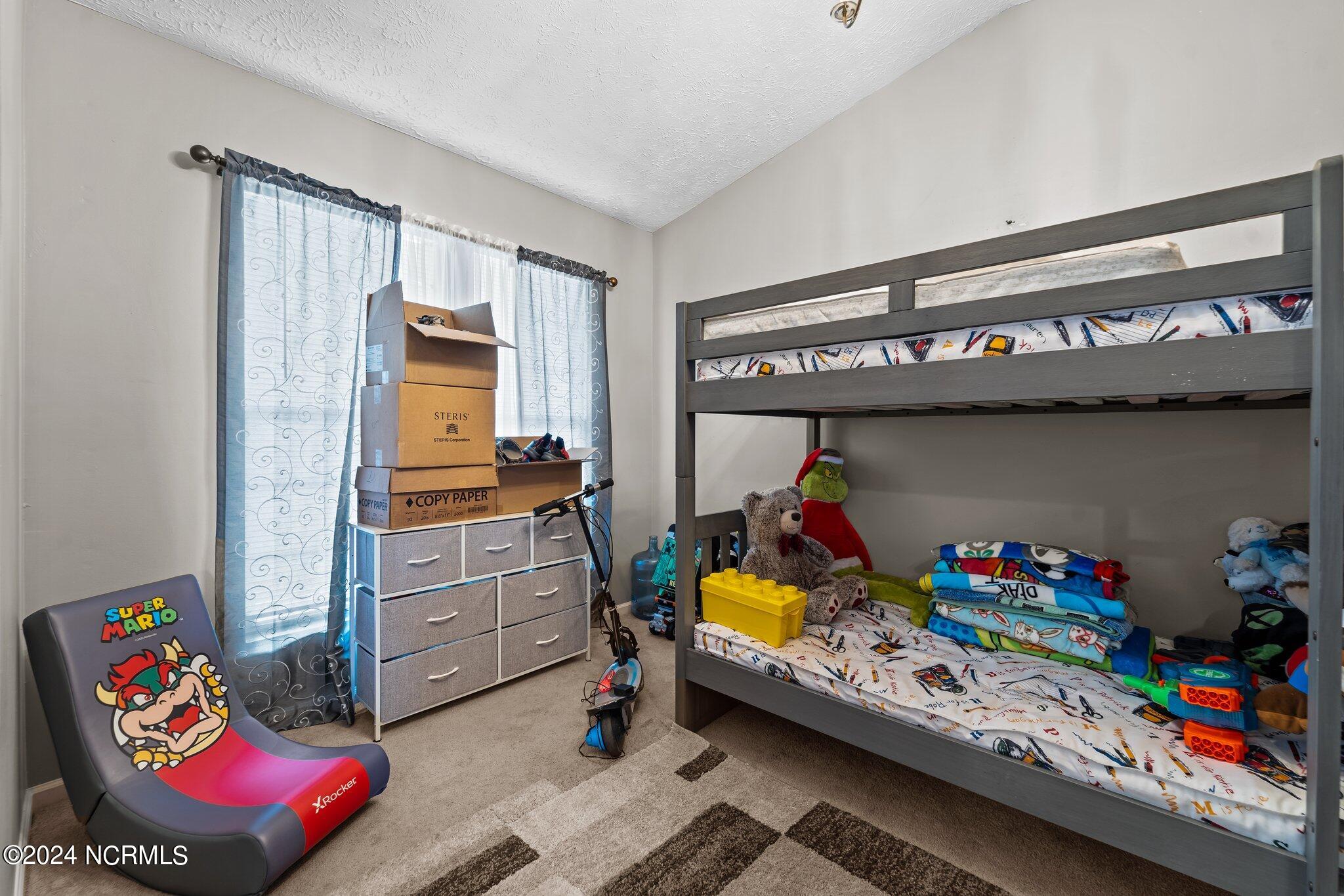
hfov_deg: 104.3
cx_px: 672
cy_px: 448
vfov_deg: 81.2
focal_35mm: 14
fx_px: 523
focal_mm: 14
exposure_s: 1.6
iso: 400
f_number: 8
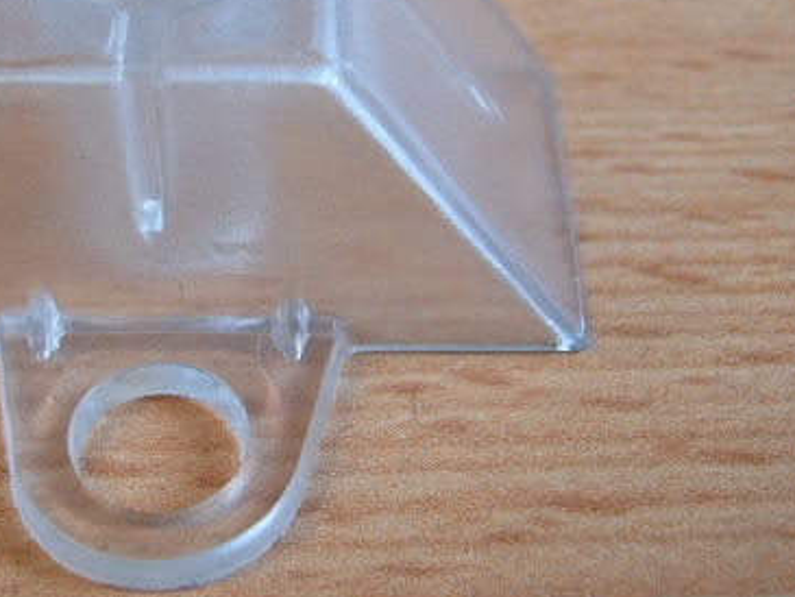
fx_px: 1470
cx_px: 204
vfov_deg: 22.9
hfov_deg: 29.8
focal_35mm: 64
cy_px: 243
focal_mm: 5.8
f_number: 2.8
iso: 141
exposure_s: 1/45
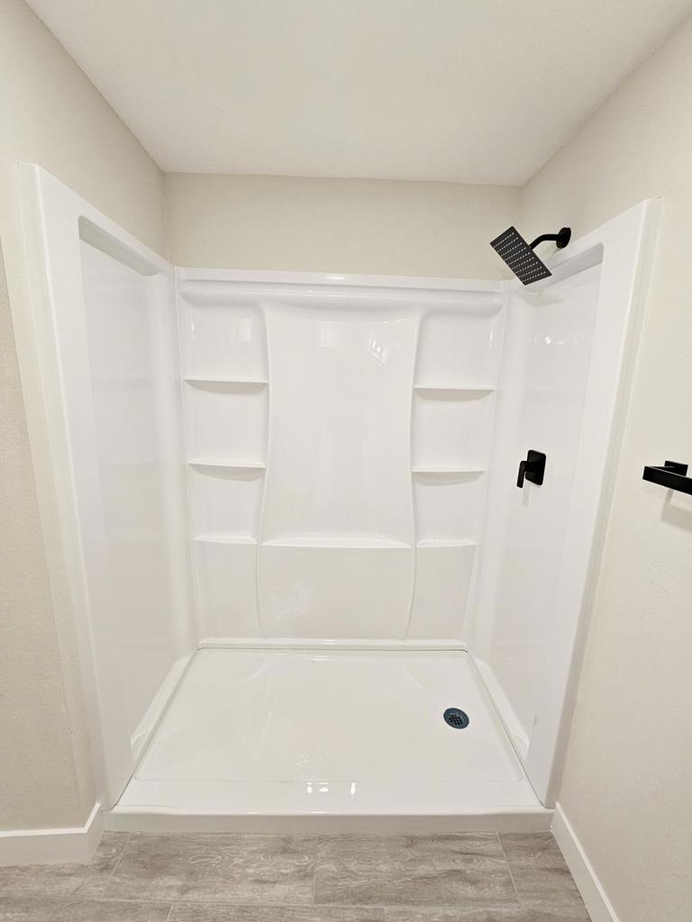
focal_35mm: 13
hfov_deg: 89.9
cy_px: 461
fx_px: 347
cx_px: 346
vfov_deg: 106.2
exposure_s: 1/60
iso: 160
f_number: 2.2
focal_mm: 2.2
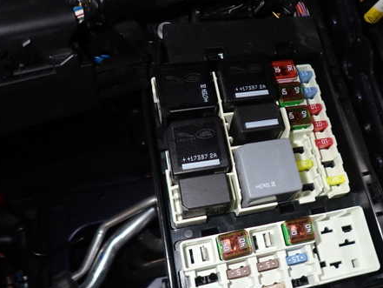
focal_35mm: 34
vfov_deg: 41.8
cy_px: 152
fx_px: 376
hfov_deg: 52.9
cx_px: 254
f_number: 5.6
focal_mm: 4.5
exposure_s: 1/30
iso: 200
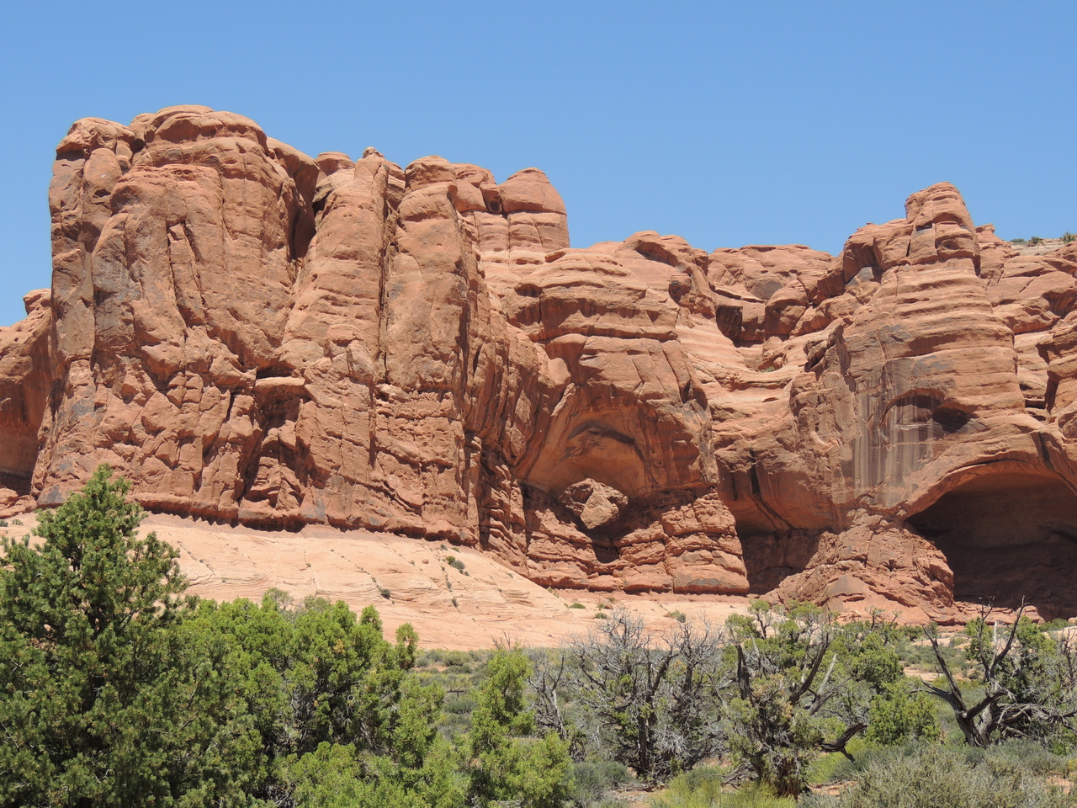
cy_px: 404
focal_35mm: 60
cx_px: 538
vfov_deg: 24.4
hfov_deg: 32.2
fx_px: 1867
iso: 100
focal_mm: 10.7
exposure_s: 1/800
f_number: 3.7
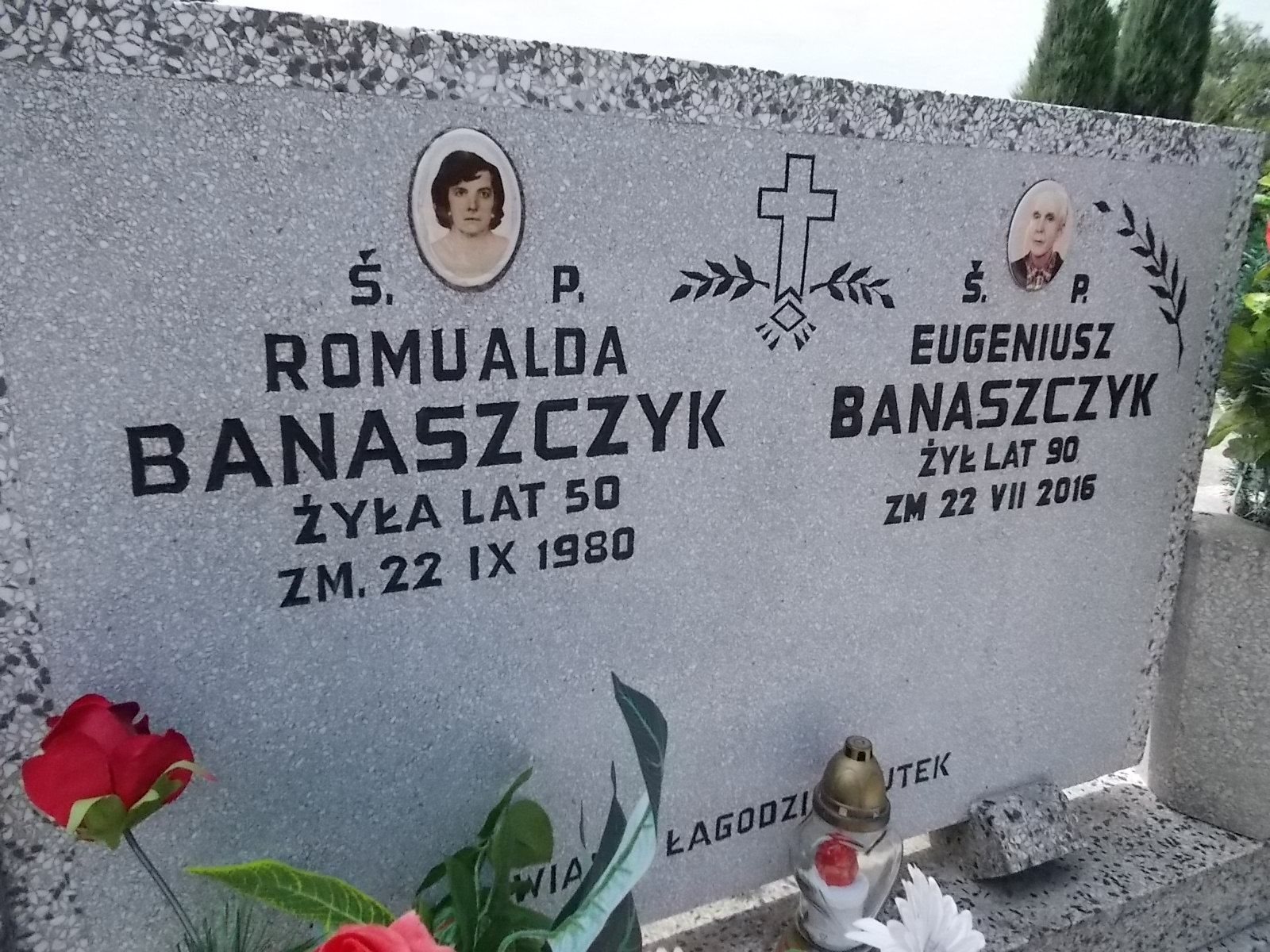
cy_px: 476
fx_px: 954
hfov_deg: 67.3
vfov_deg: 53.1
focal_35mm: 26
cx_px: 635
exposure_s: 1/500
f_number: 8
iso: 400
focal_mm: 4.6
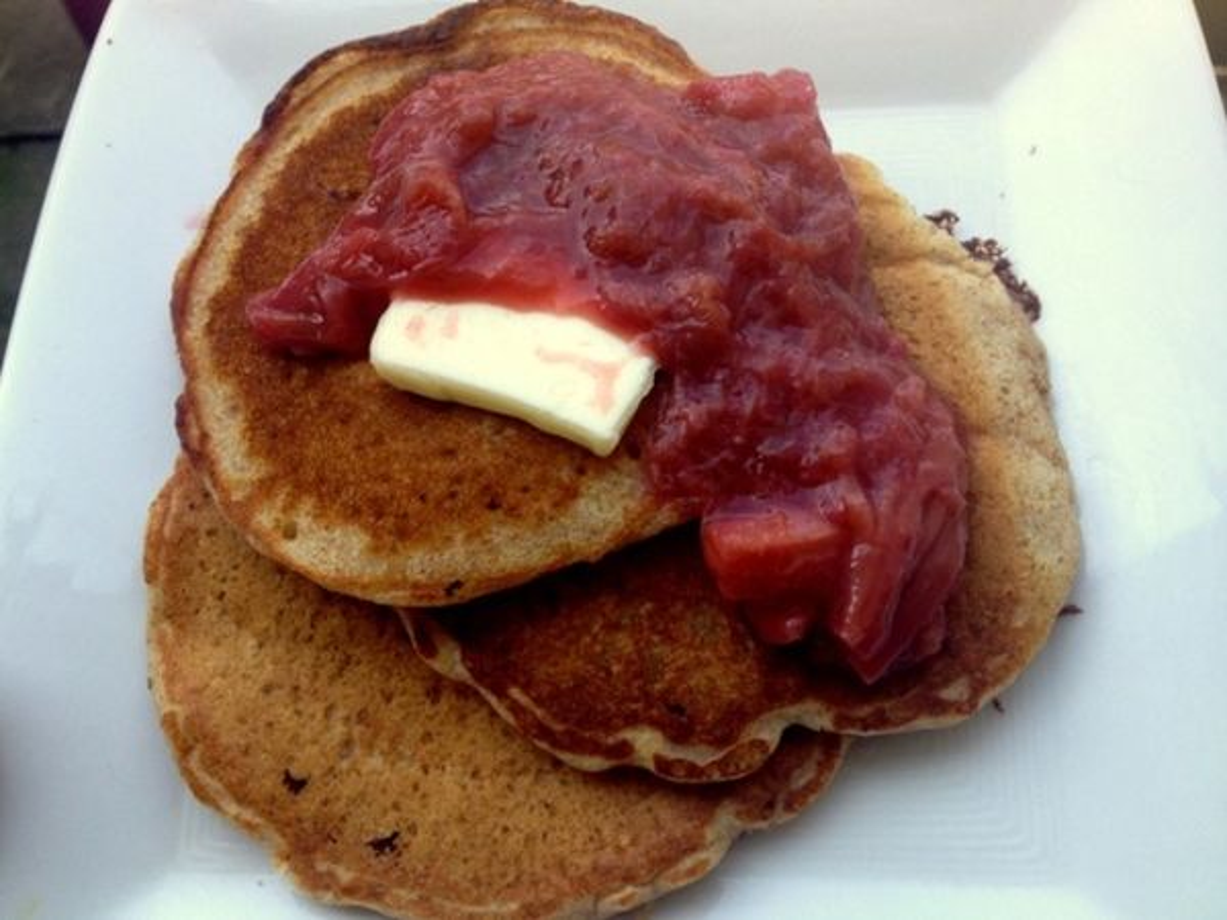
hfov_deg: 52.6
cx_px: 614
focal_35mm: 35
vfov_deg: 40.7
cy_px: 460
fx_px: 1241
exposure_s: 1/194
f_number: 2.4
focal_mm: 4.28
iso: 64
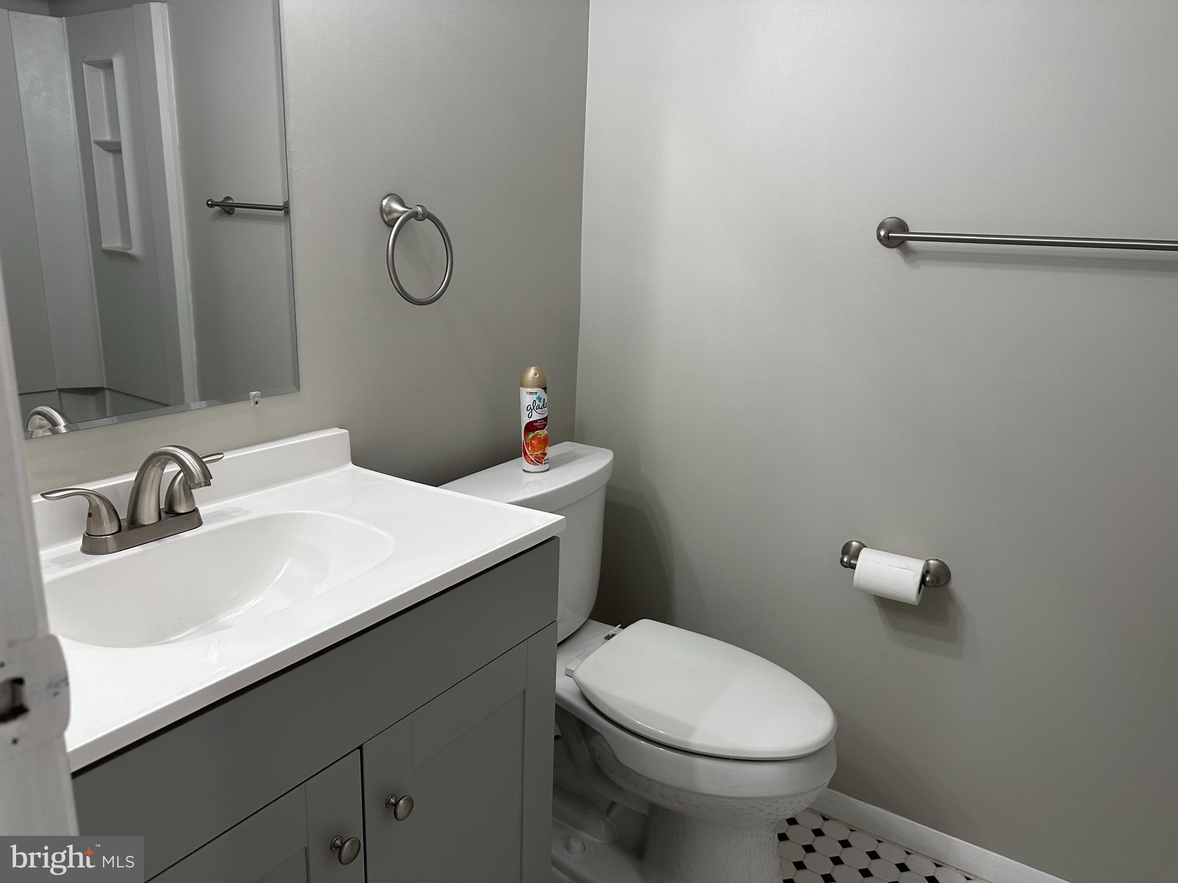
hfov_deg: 71.6
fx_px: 817
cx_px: 589
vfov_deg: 56.8
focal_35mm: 24
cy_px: 442
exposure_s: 1/120
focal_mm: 6.86
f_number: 1.78
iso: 125
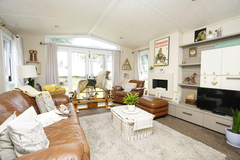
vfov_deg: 73.8
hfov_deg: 96.7
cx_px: 120
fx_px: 107
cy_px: 80
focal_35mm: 16
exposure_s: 1/60
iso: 2000
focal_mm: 16
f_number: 13
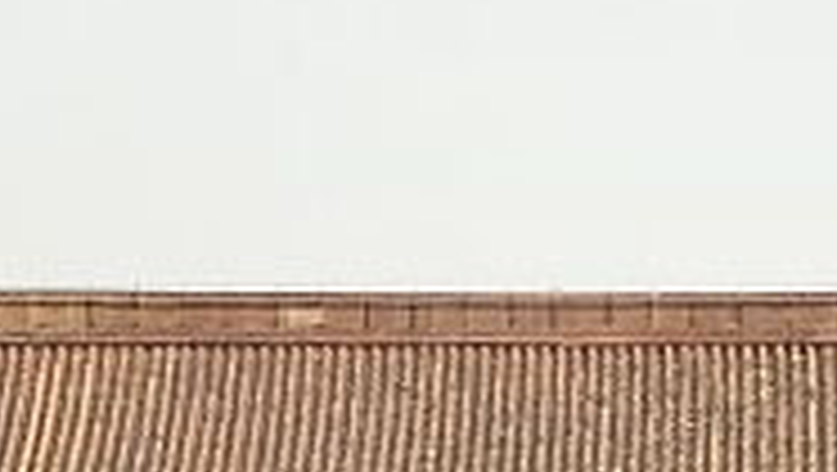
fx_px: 4376
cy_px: 1524
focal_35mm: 197
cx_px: 814
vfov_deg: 5.7
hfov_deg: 10.8
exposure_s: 1/2660
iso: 20
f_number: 1.8
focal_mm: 3.99
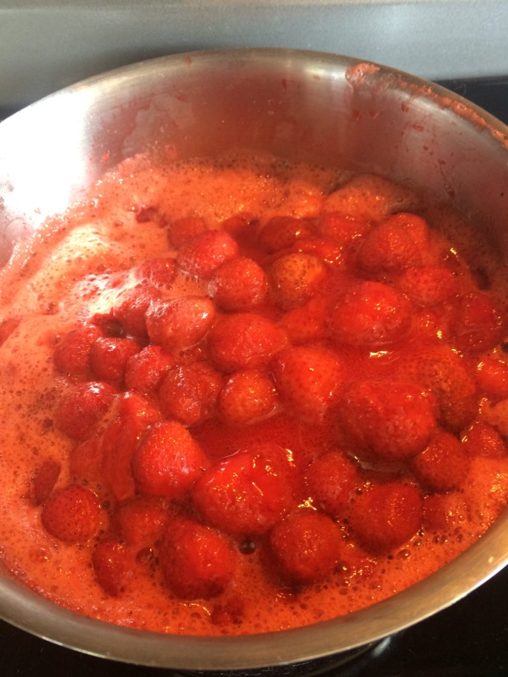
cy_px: 338
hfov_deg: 48.2
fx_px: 567
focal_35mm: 29
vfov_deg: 61.7
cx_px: 254
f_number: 2.2
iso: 160
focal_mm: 4.15
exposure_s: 1/30
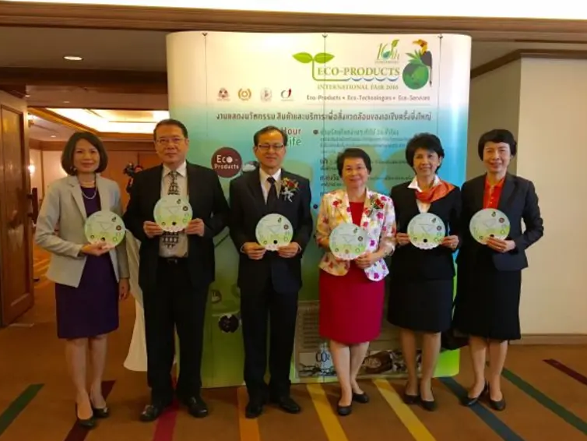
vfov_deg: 46.8
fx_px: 509
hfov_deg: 59.9
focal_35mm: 30
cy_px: 227
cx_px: 285
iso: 100
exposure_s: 1/17
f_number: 2.2
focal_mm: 4.15
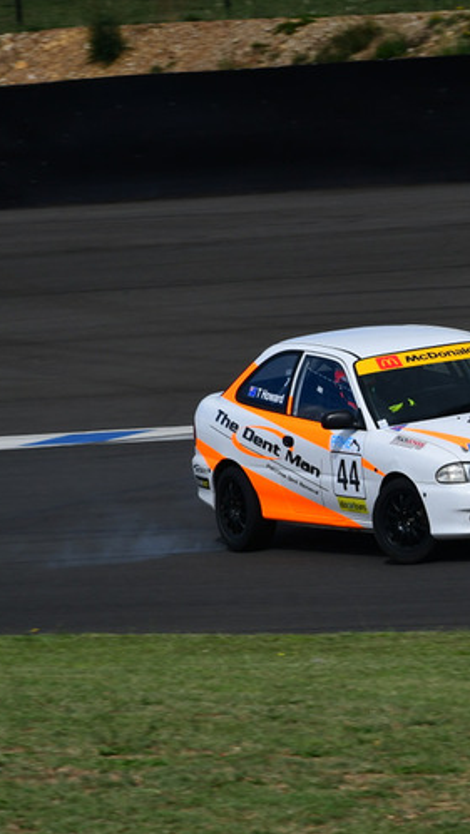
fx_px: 15629
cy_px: 416
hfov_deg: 1.7
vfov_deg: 3.1
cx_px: 631
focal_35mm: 706
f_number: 11
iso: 200
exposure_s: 1/500
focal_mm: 280
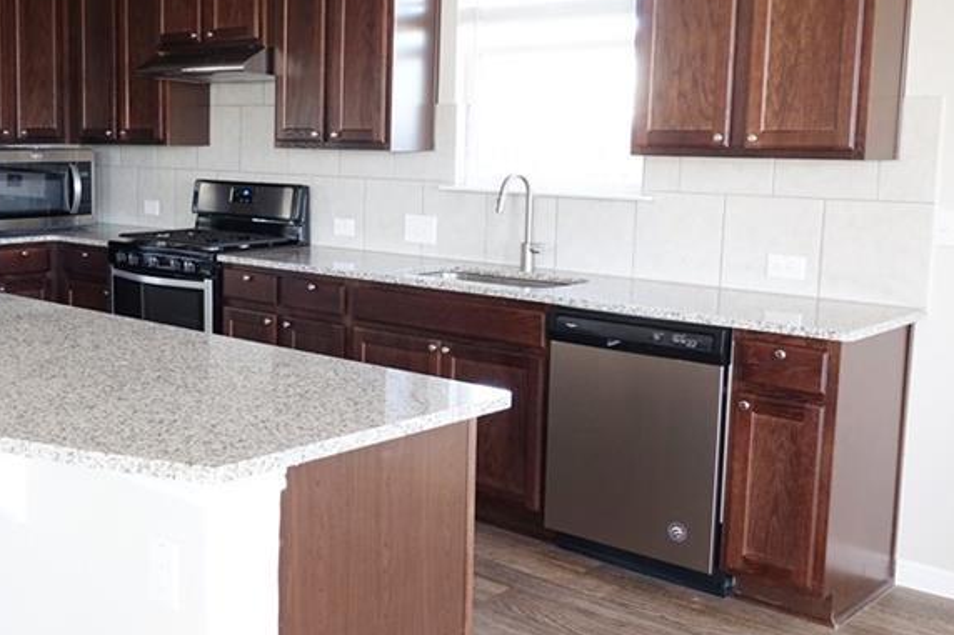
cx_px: 225
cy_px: 275
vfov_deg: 31.1
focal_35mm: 43
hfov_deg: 43.8
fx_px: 1139
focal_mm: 8.84
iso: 250
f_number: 2.5
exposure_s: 1/30
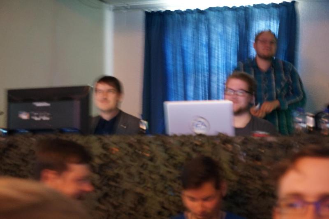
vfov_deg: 18.2
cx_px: 164
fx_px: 685
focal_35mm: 75
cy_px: 110
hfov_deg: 27.0
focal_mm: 50
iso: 3200
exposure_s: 1/6
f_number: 5.6
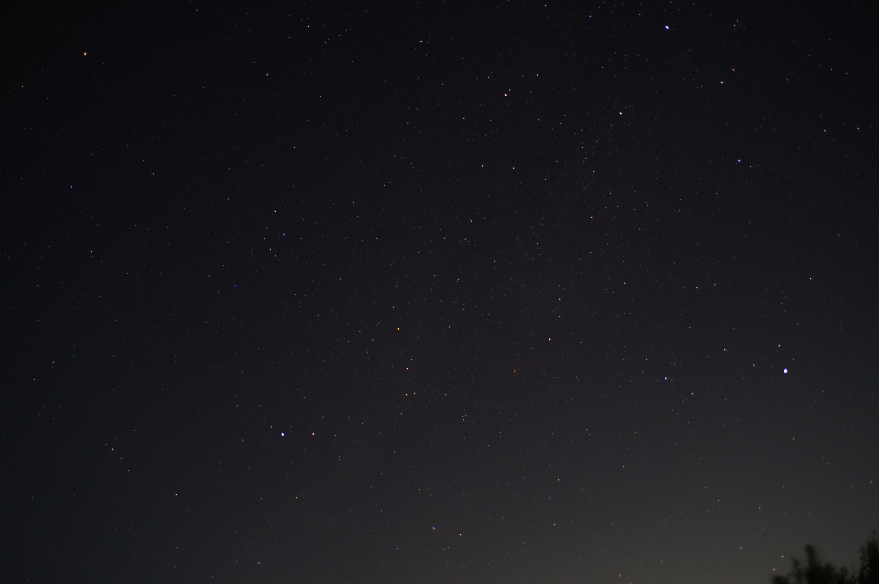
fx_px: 768
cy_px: 292
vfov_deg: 41.6
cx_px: 440
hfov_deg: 59.5
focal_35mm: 32
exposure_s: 13
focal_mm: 21
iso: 1600
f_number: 3.2
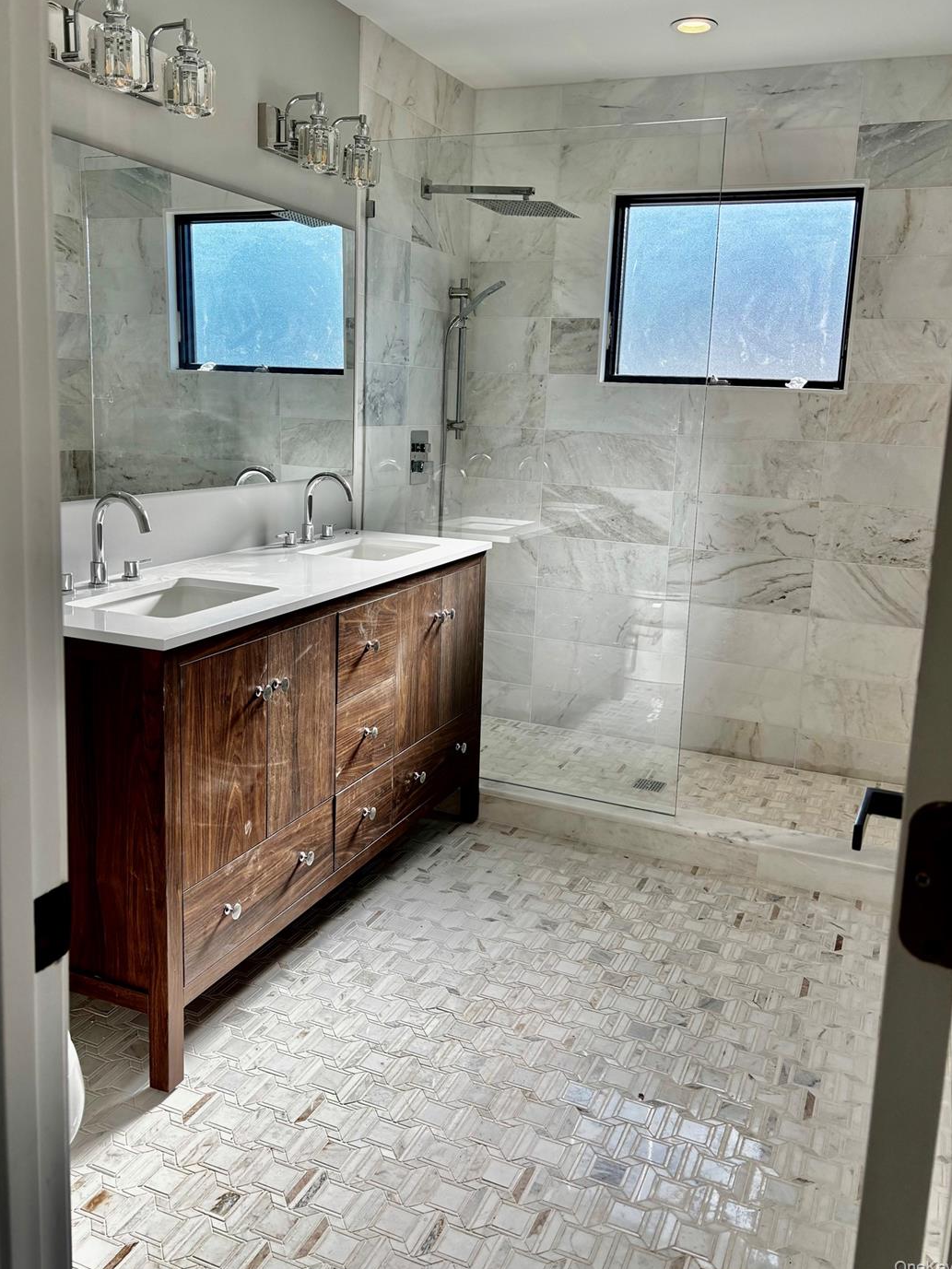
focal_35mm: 29
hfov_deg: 48.2
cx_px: 469
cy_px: 571
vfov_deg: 61.5
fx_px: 1063
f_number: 1.6
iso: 50
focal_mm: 5.96
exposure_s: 1/654
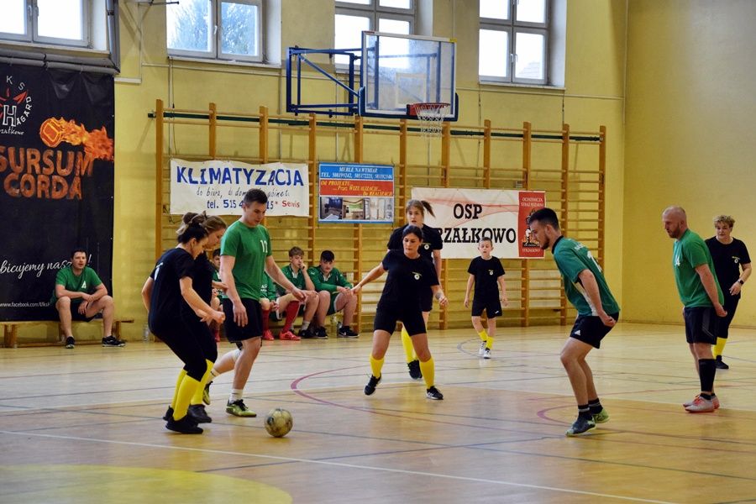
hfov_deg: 18.2
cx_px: 378
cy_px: 252
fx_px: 2362
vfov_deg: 12.2
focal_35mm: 112
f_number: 5.3
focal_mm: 75
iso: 2200
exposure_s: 1/500
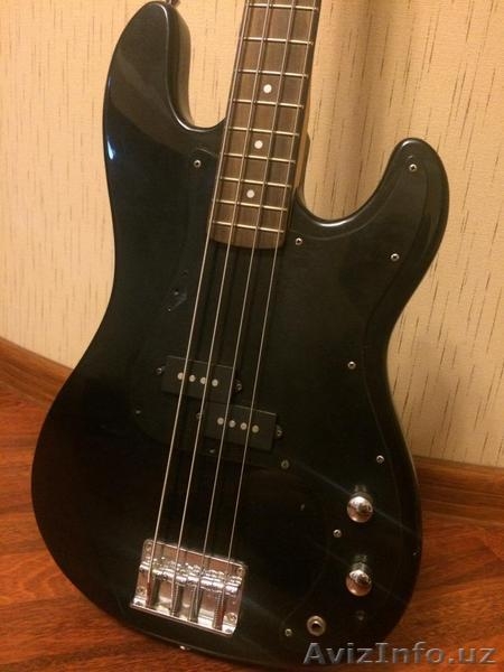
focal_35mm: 29
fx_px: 563
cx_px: 252
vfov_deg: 61.7
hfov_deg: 48.2
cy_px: 336
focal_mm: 4.15
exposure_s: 1/17
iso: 400
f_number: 2.2
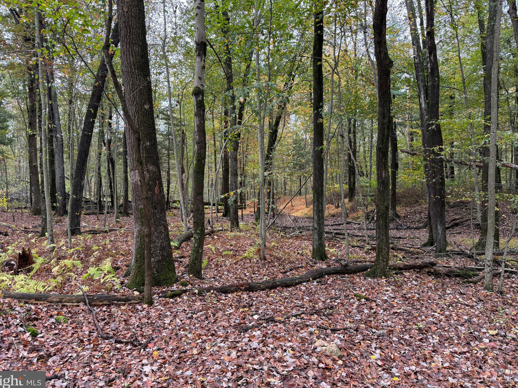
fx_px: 374
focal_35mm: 25
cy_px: 190
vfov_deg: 54.9
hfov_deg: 69.4
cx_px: 250
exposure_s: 1/288
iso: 100
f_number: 1.78
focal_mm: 6.76
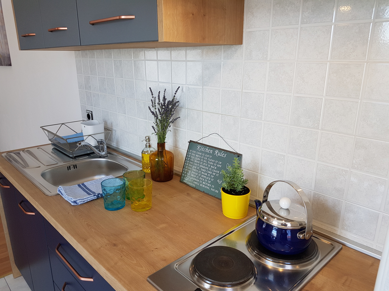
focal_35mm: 26
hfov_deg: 67.3
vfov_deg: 53.1
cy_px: 146
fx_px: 292
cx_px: 194
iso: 40
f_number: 1.7
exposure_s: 1/121
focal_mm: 4.2
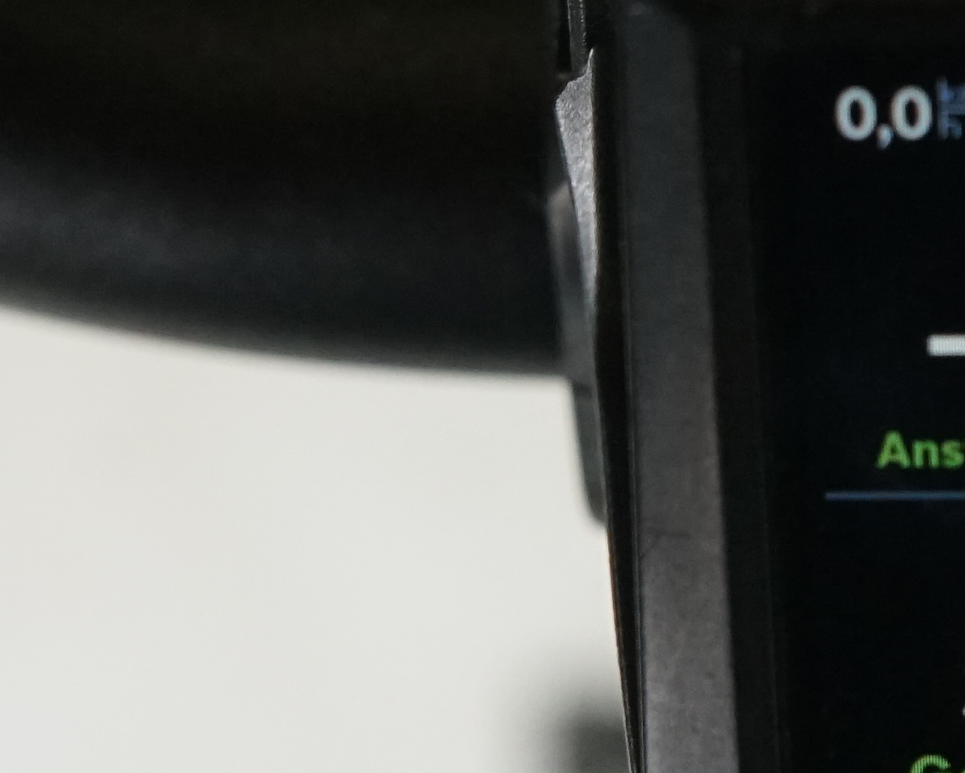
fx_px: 4570
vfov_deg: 9.6
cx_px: 1164
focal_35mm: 160
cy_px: 619
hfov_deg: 11.8
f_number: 5.6
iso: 2500
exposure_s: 1/200
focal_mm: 37
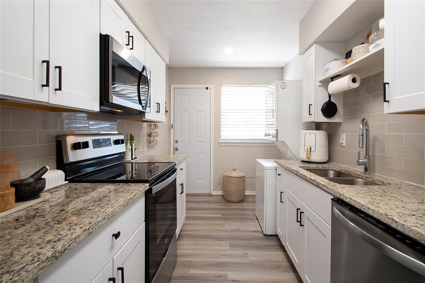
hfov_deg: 100.4
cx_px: 212
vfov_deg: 77.3
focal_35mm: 15
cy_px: 142
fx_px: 177
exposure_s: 1/2.5
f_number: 8
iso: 100
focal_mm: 10
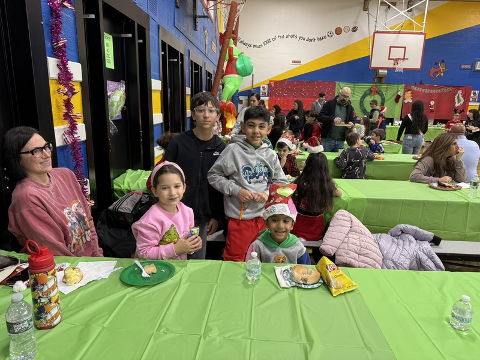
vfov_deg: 56.8
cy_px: 180
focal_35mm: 24
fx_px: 333
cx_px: 240
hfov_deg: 71.6
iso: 200
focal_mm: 6.76
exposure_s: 1/109
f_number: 1.78
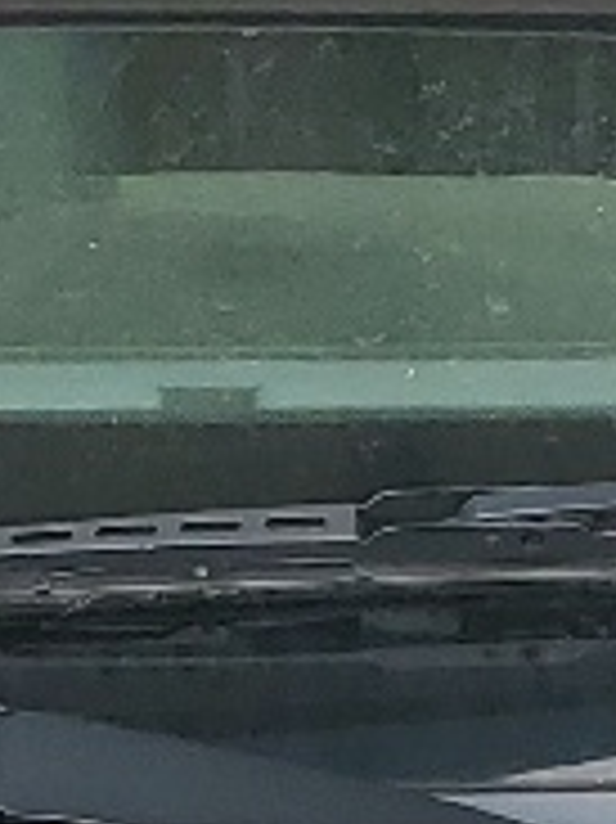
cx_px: 333
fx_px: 5392
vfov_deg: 7.7
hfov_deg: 6.5
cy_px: 2386
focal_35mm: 227
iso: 50
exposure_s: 1/323
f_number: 1.5
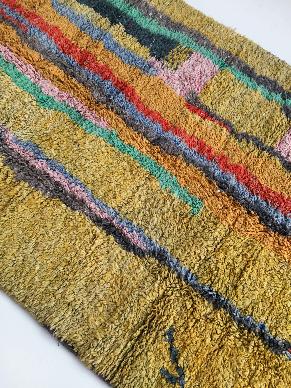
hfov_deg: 48.2
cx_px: 146
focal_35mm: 29
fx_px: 325
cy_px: 194
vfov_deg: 61.7
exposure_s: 1/50
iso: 40
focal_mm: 4.15
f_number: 2.2
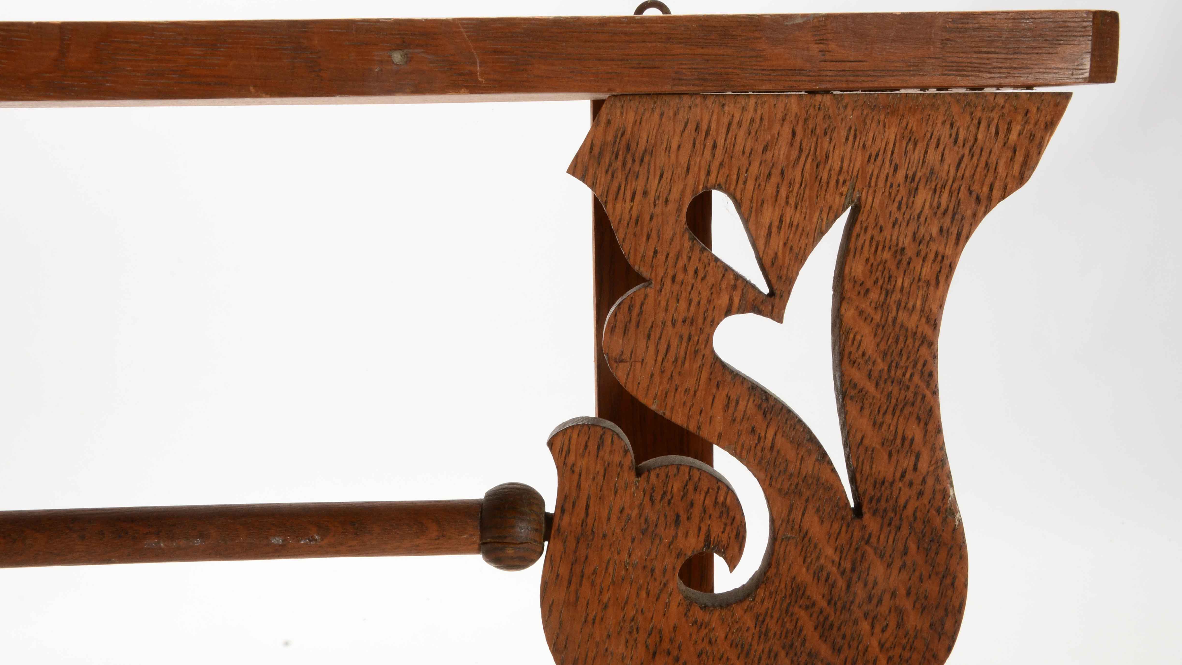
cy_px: 349
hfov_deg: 38.5
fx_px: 1692
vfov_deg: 22.2
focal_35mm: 54
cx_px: 597
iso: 400
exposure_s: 1/160
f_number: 20
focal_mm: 34
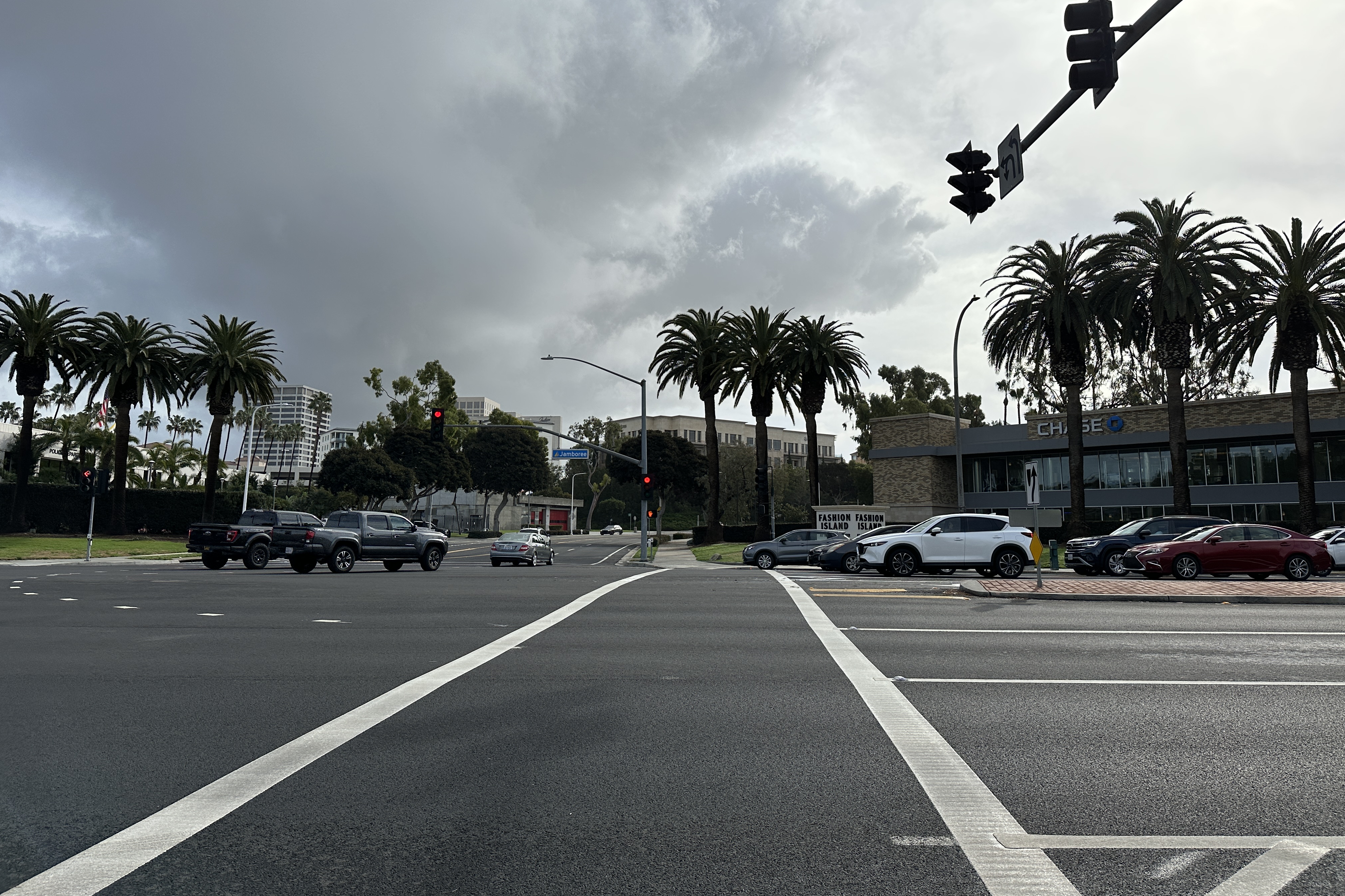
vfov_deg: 51.2
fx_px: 934
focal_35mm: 25
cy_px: 400
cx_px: 672
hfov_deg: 71.5
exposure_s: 1/7042
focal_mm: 6.86
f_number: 1.78
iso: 80
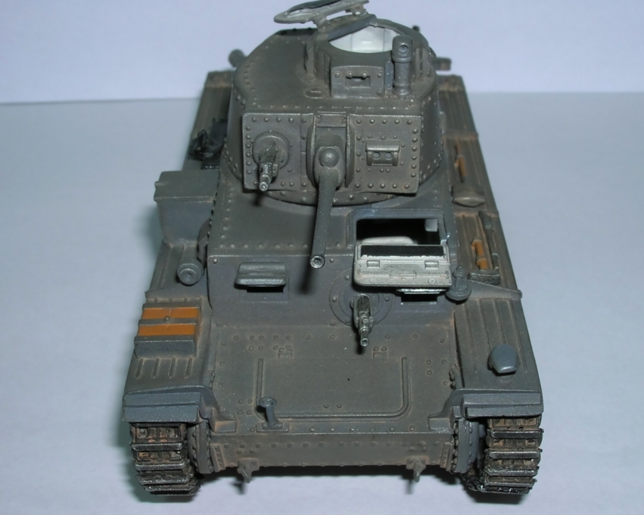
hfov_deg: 34.7
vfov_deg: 28.1
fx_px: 1029
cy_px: 252
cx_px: 341
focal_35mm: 54
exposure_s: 1/60.1
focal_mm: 7.7
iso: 50
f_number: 5.4
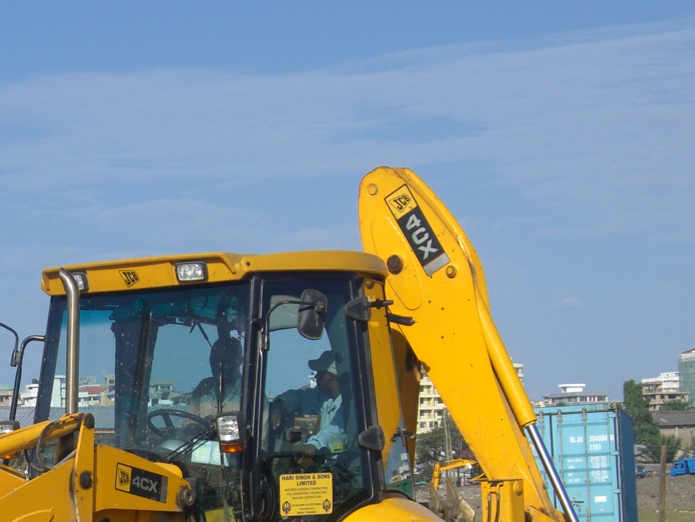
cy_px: 492
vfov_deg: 11.0
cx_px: 17
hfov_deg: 14.5
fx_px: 2691
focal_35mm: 134
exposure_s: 1/200
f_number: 7.6
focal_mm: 13.7
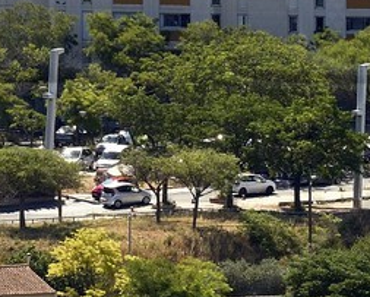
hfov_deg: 2.1
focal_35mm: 918
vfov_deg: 1.7
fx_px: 10064
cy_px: -155
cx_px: -51
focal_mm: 155
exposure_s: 1/160
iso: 200
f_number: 13
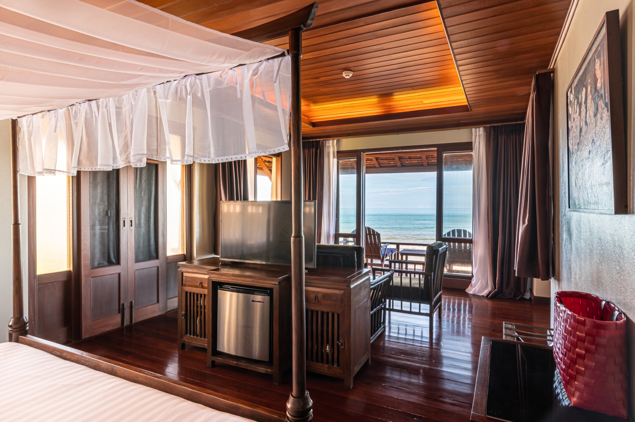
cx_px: 318
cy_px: 211
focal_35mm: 19
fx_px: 335
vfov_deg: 64.5
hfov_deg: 86.9
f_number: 16
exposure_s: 1/40
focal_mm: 19
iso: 200
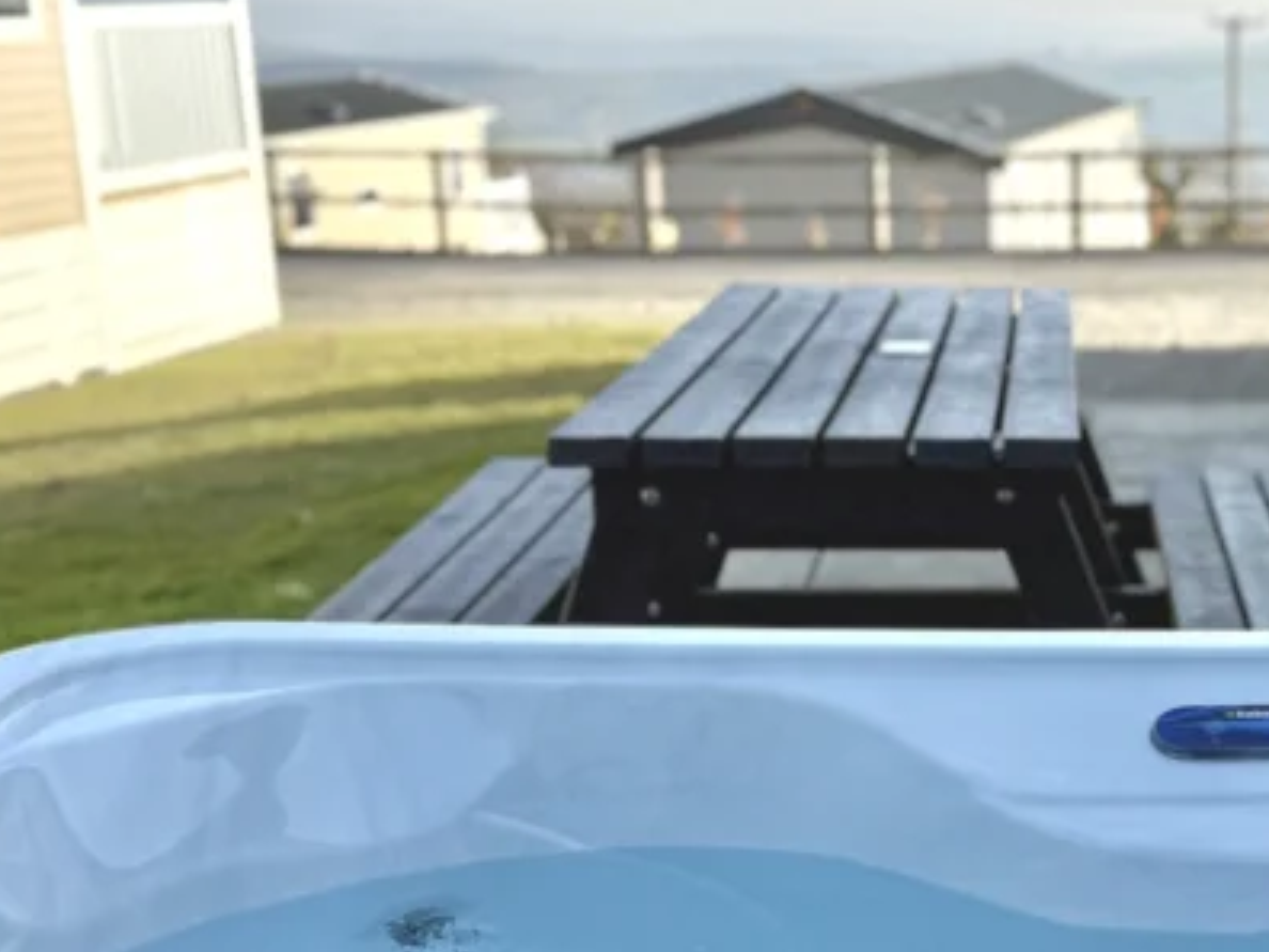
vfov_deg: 23.5
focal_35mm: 62
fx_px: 2273
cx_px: 1340
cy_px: 647
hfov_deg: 28.7
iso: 100
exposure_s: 1/3021
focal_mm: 6.76
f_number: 1.78
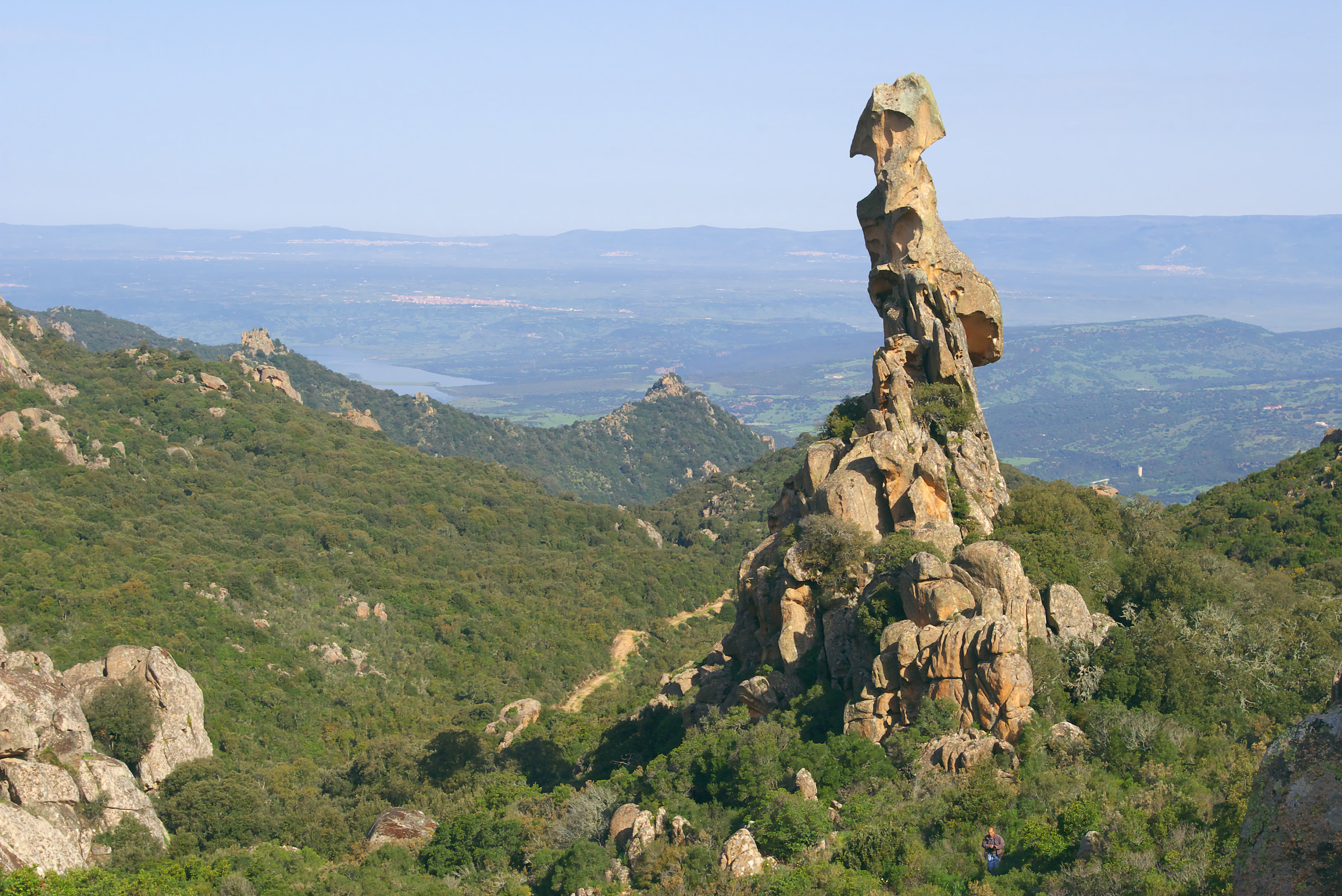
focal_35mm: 57
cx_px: 671
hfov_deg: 35.0
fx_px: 2125
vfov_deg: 23.8
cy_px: 448
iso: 200
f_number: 11
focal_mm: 38
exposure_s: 1/250
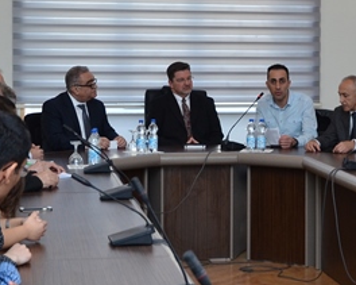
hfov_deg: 16.1
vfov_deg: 13.2
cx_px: 387
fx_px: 1222
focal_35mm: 116
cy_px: 59
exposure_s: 1/100
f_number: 6.3
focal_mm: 34
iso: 800
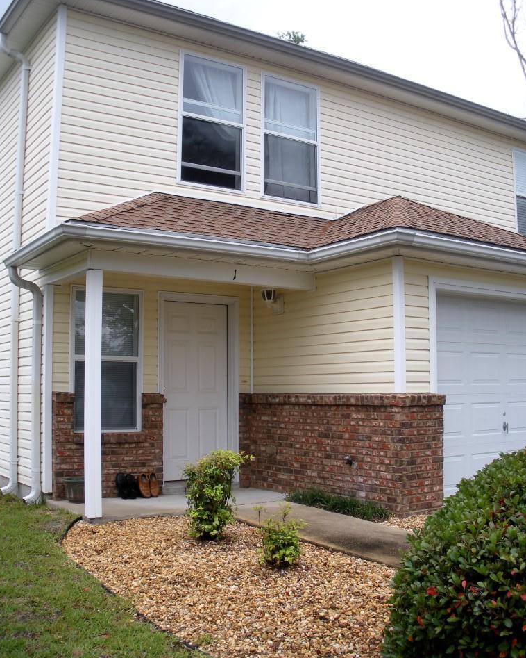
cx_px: 262
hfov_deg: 39.2
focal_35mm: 38
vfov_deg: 47.9
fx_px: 739
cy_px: 352
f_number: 3.5
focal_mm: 6.3
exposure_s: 1/183
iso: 64
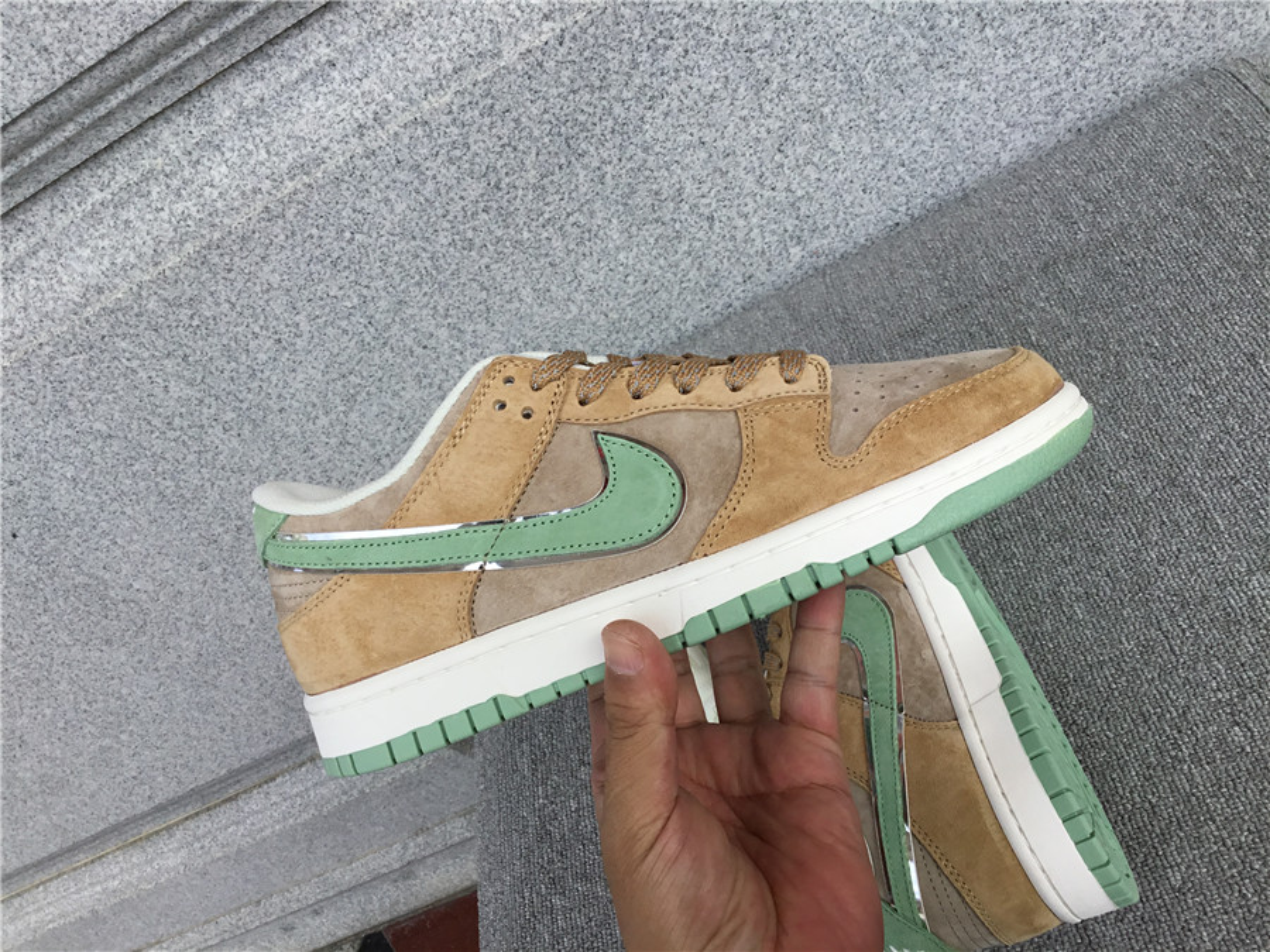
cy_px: 476
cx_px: 635
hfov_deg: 58.4
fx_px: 1137
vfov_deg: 45.4
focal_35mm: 31
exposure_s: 1/646
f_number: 2.4
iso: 25
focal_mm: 3.3
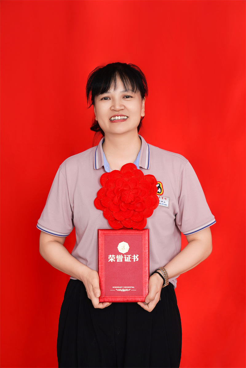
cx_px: 123
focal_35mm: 89
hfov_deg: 15.4
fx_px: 912
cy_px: 184
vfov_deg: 22.9
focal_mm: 89
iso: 100
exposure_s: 1/160
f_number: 10
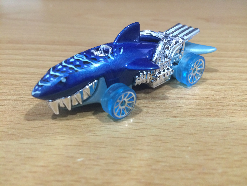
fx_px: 207
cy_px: 93
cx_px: 124
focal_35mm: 29
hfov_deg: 61.7
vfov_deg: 48.2
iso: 320
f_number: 2.2
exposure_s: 1/33
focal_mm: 4.15
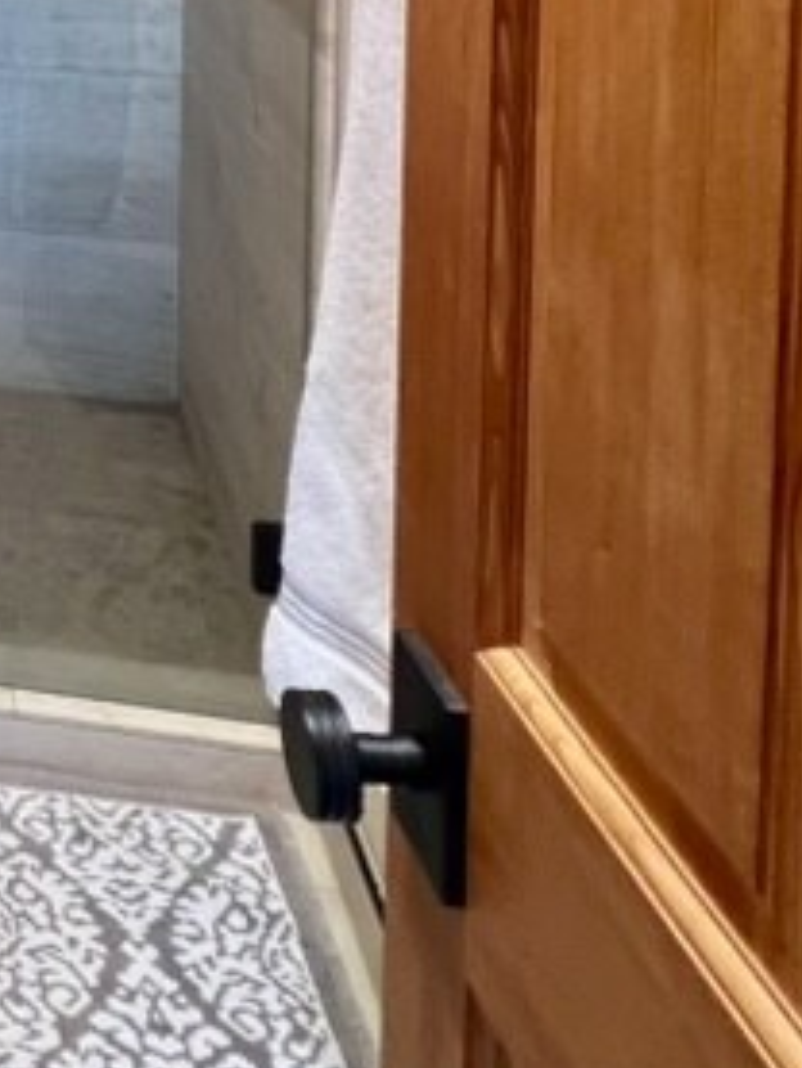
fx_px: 1482
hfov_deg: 22.7
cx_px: -494
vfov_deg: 31.3
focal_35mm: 48
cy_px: -297
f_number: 1.8
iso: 200
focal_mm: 1.57
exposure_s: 1/60
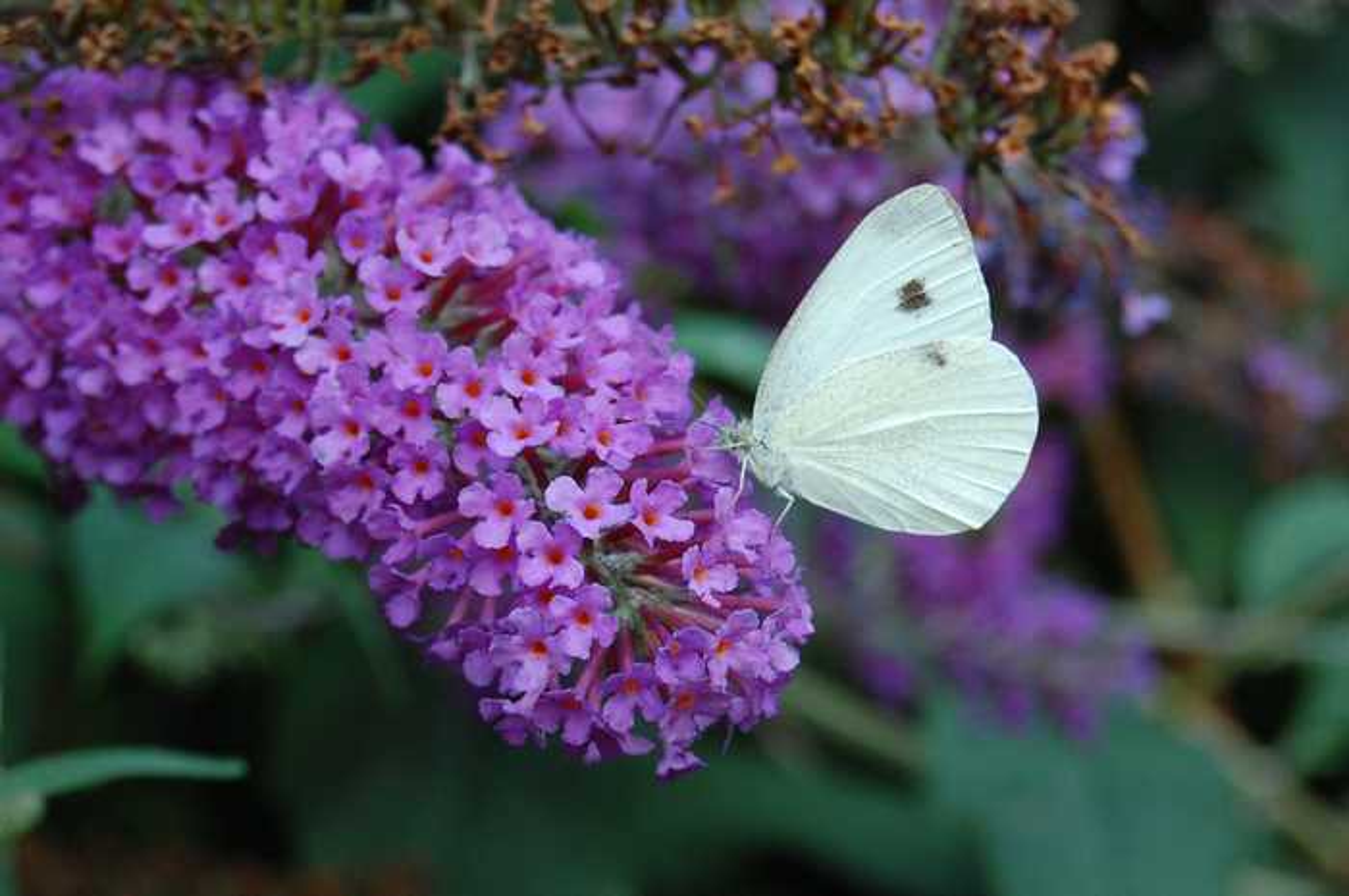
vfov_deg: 16.5
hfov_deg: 24.6
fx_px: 3088
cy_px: 448
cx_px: 674
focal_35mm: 82
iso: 400
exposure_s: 1/60
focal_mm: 55
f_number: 8
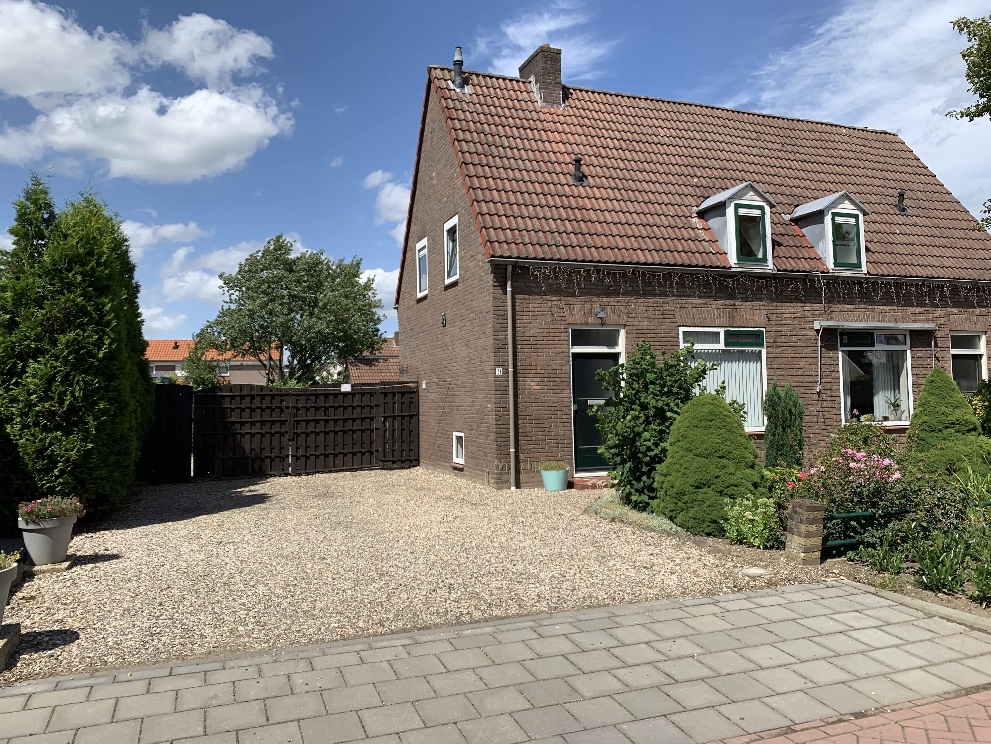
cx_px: 496
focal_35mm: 26
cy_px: 372
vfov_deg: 53.1
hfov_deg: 67.3
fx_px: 744
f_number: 1.8
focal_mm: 4.2
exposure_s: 1/2481
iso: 25
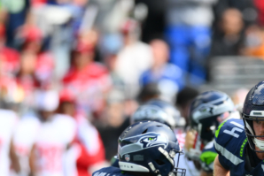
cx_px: 243
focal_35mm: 1057
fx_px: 7755
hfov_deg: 1.9
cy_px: 214
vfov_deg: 1.3
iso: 400
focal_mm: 400
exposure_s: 1/2500
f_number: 2.8
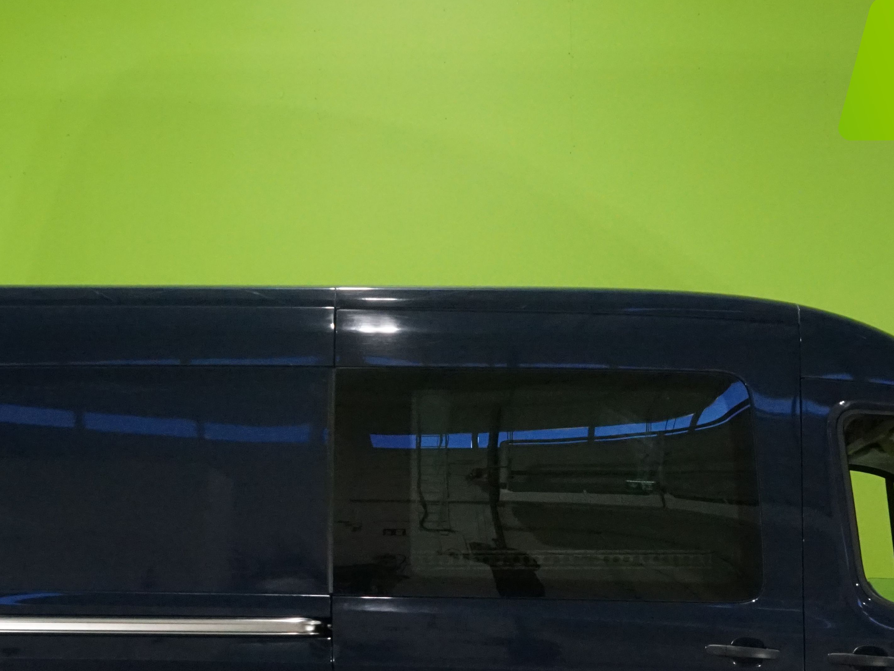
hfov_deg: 24.6
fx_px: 2040
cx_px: 565
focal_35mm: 79
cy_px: 556
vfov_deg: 18.5
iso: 6400
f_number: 13
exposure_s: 1/60
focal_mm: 39
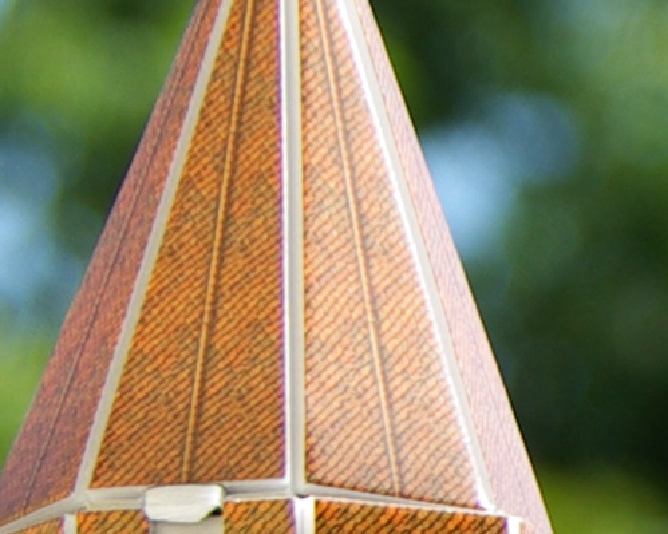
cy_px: 854
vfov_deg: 2.6
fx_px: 11892
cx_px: 1598
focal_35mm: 602
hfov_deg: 3.2
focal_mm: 55
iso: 100
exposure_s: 1/180
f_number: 8
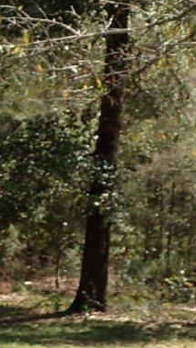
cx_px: -354
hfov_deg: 7.8
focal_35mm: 138
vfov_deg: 15.5
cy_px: 233
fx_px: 1276
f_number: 3.2
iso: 100
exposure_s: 1/400
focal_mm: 5.5
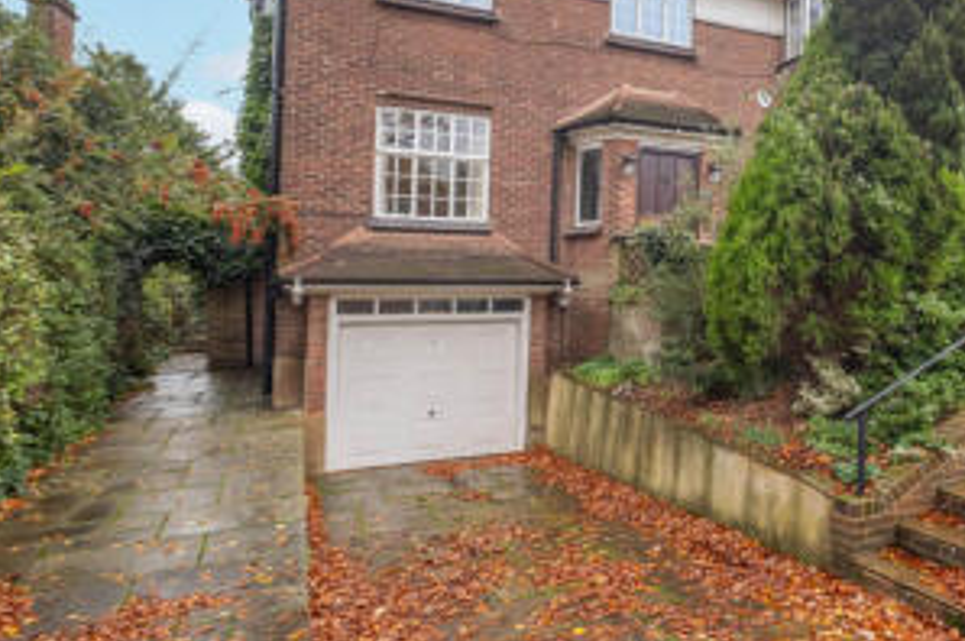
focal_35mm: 24
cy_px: 206
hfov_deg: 70.5
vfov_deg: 51.9
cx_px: 680
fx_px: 643
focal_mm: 10
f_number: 6.4
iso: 400
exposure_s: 1/80
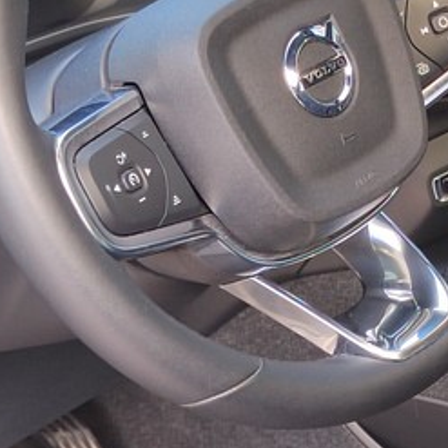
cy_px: 279
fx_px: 1537
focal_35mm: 105
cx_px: 525
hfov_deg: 16.0
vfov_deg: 16.6
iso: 534
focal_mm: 5.52
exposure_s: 1/100
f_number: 1.9
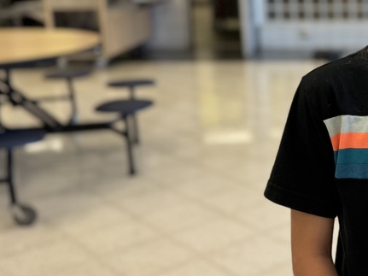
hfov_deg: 30.2
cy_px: 92
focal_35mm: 57
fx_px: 606
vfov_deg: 25.5
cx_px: 407
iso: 100
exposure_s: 1/120
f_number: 1.78
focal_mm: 6.76
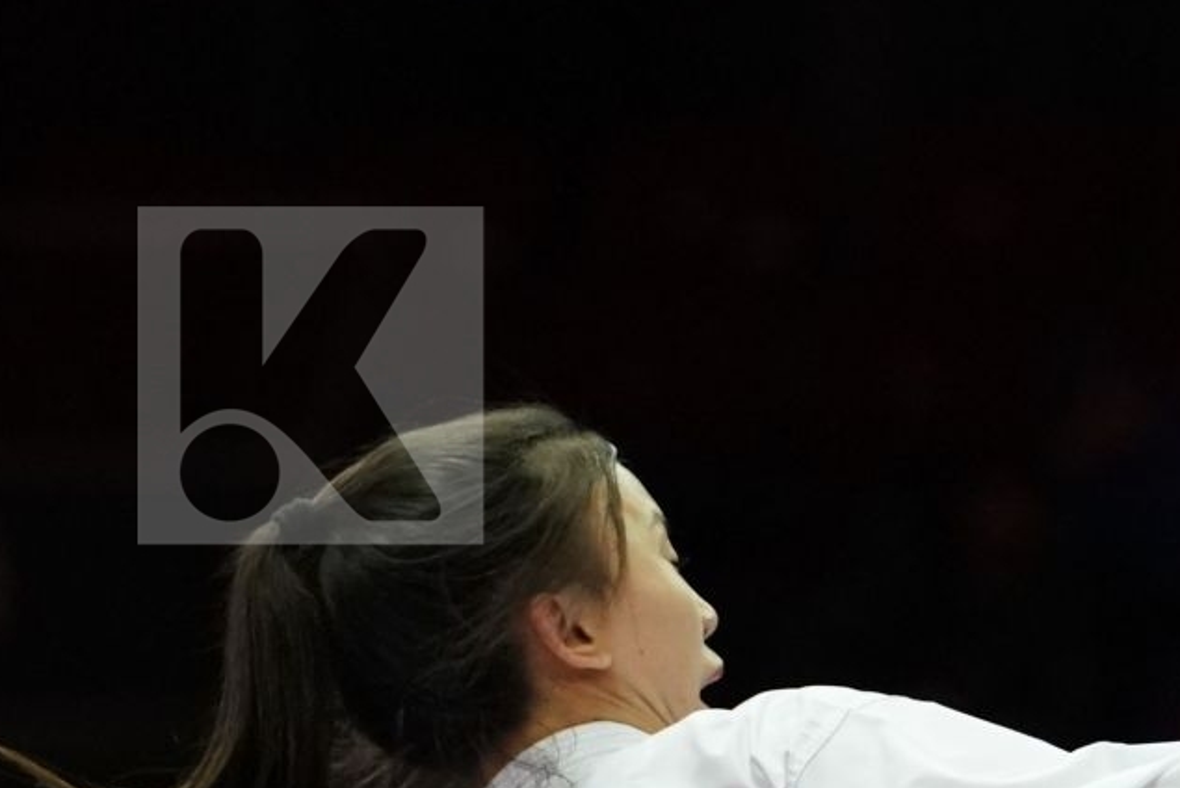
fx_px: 19511
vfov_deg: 2.3
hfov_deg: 3.5
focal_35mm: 595
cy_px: 1033
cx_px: 1570
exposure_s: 1/1000
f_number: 2.8
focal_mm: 140
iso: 4000
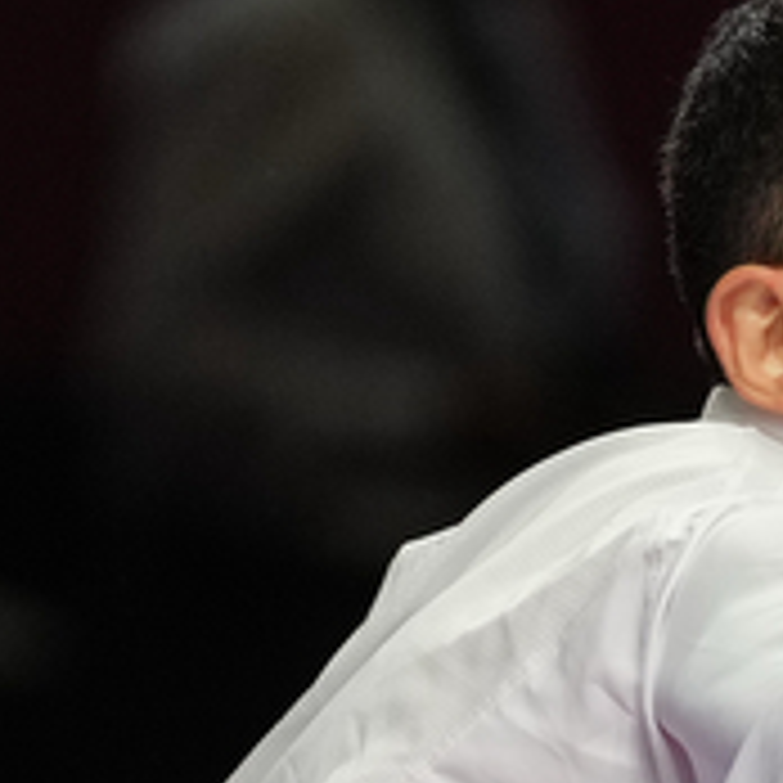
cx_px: 1377
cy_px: 1670
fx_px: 39922
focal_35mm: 1560
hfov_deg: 1.1
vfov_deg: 1.1
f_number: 2.8
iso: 640
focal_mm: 200
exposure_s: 1/1000
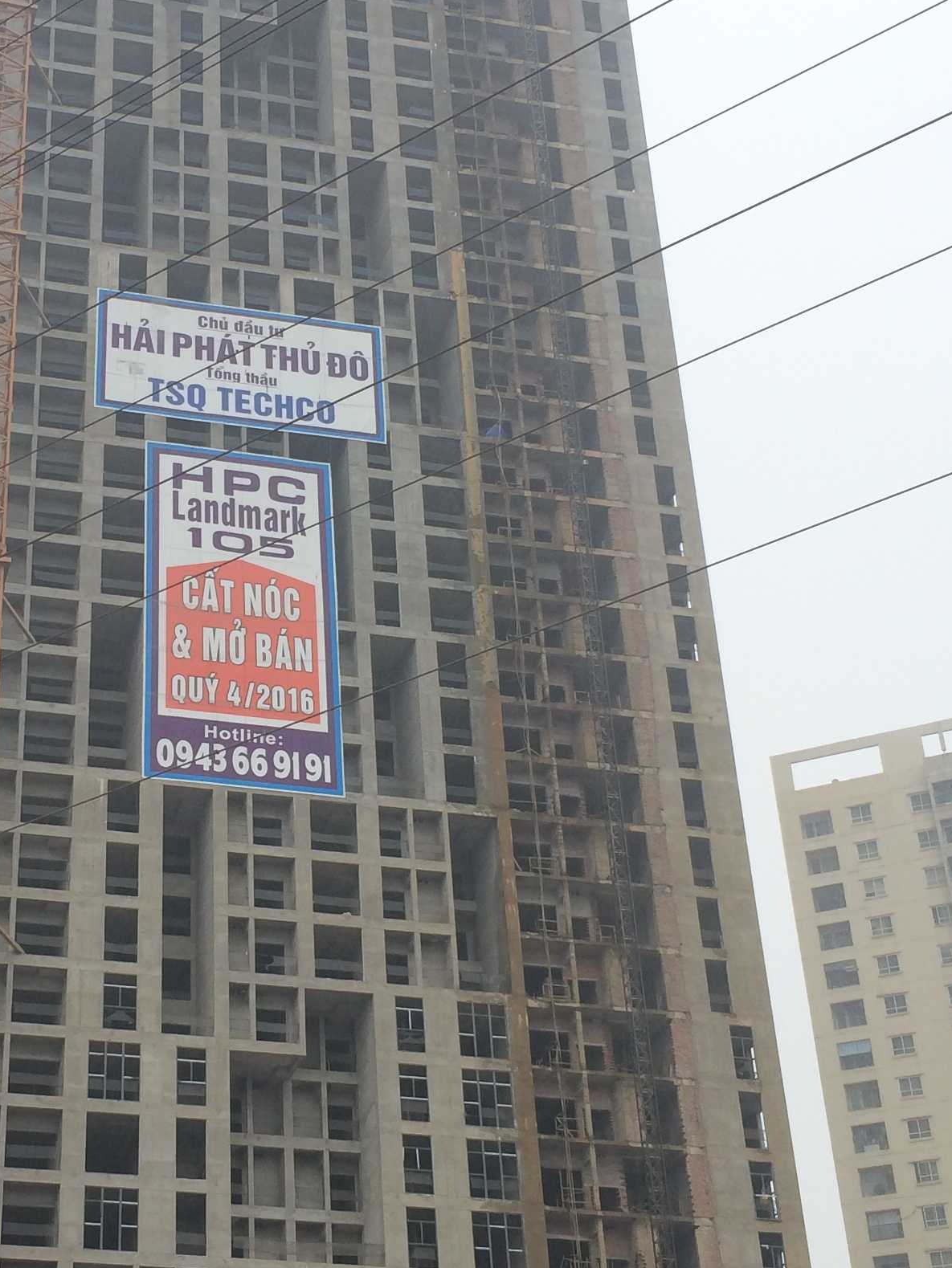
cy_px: 627
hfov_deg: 23.3
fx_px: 2273
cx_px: 197
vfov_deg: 31.2
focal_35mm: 62
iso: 32
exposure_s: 1/436
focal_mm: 4.12
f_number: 2.2
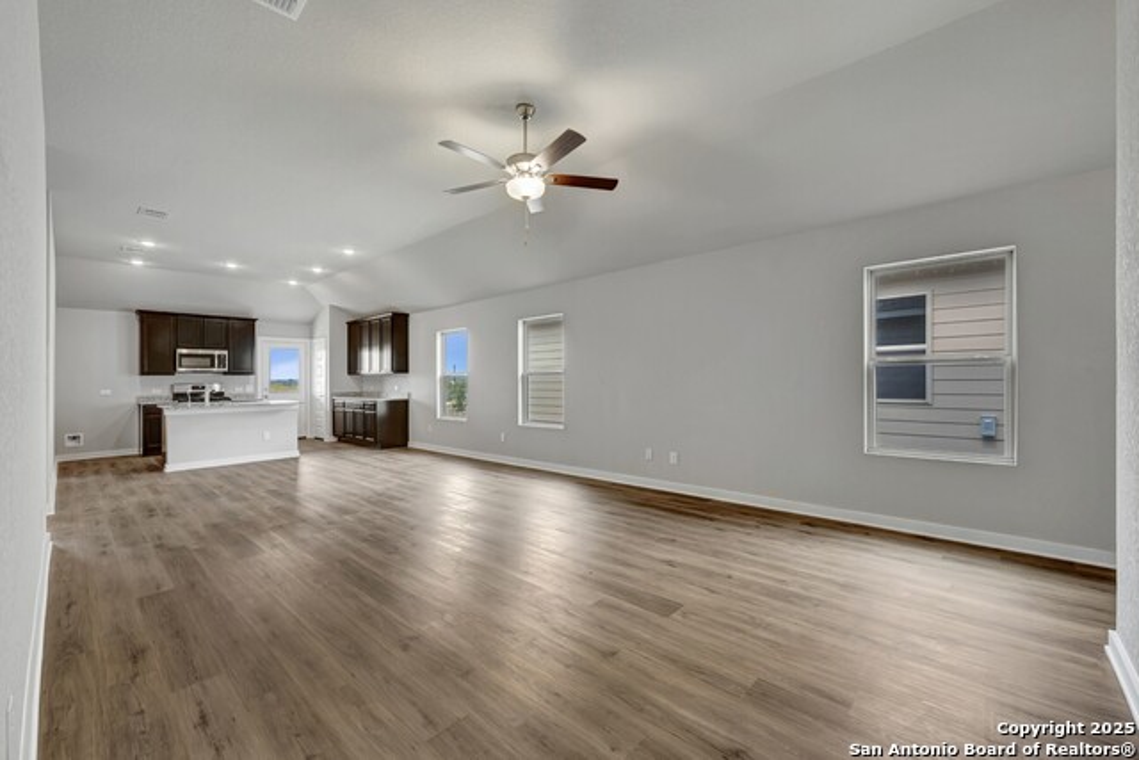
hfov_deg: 104.2
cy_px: 380
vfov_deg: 81.2
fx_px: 443
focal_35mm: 14
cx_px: 570
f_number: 9
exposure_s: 1/4
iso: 100
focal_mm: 14
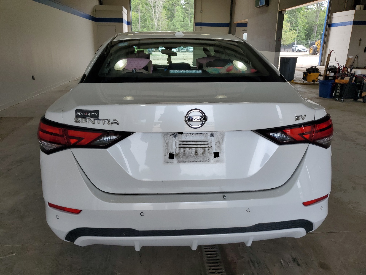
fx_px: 275
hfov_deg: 67.3
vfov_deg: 53.1
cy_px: 138
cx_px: 183
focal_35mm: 26
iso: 50
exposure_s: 1/417
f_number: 1.5
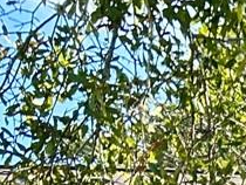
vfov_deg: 6.5
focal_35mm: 198
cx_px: 921
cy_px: 650
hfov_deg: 7.6
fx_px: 1409
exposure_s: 1/1038
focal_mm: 5.7
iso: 50
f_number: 1.5
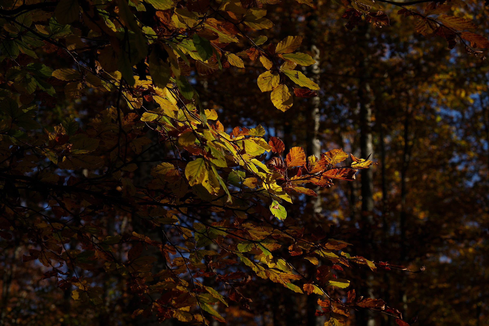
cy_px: 163
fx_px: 1127
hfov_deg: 24.5
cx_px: 244
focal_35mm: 83
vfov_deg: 16.5
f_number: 8
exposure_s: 1/350
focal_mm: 55
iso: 200
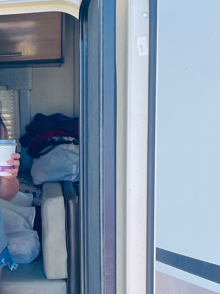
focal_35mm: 70
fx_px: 593
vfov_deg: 27.6
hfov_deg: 19.9
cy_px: 190
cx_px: -33
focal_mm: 4.2
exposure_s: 1/593
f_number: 1.6
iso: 32
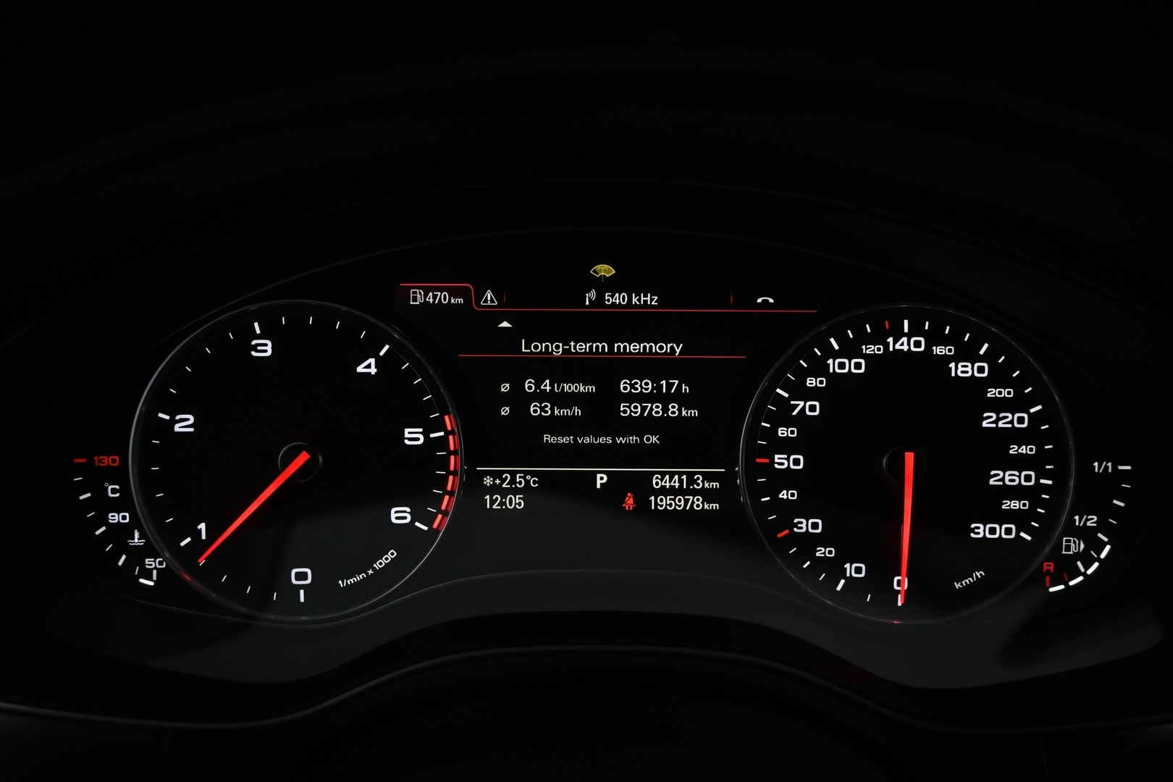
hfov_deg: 61.9
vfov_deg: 43.6
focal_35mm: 30
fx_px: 977
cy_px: 391
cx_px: 586
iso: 1600
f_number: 4
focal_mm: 20
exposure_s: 1/60
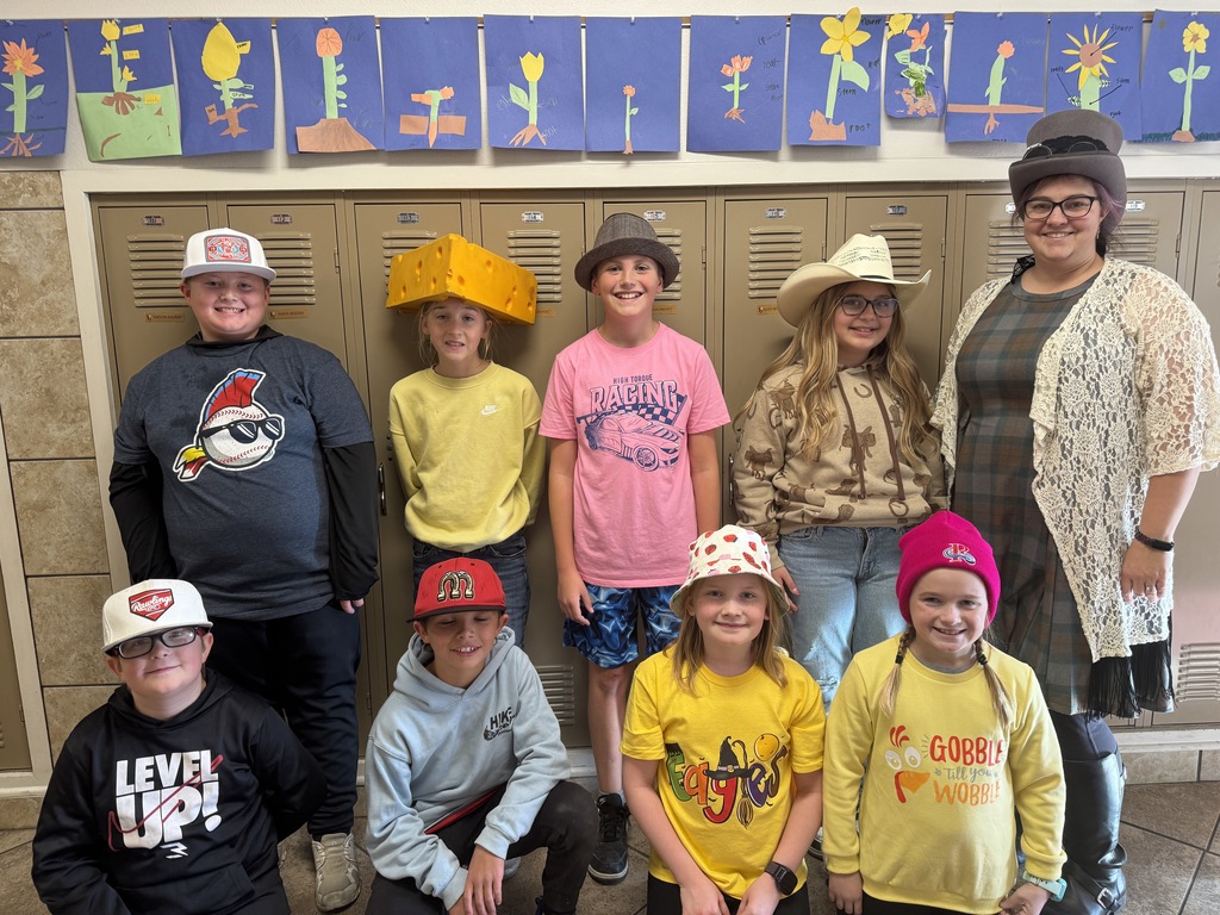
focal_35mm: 24
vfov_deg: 56.8
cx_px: 610
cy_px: 458
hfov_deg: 71.6
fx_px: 846
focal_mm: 6.76
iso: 160
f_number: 1.78
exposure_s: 1/60
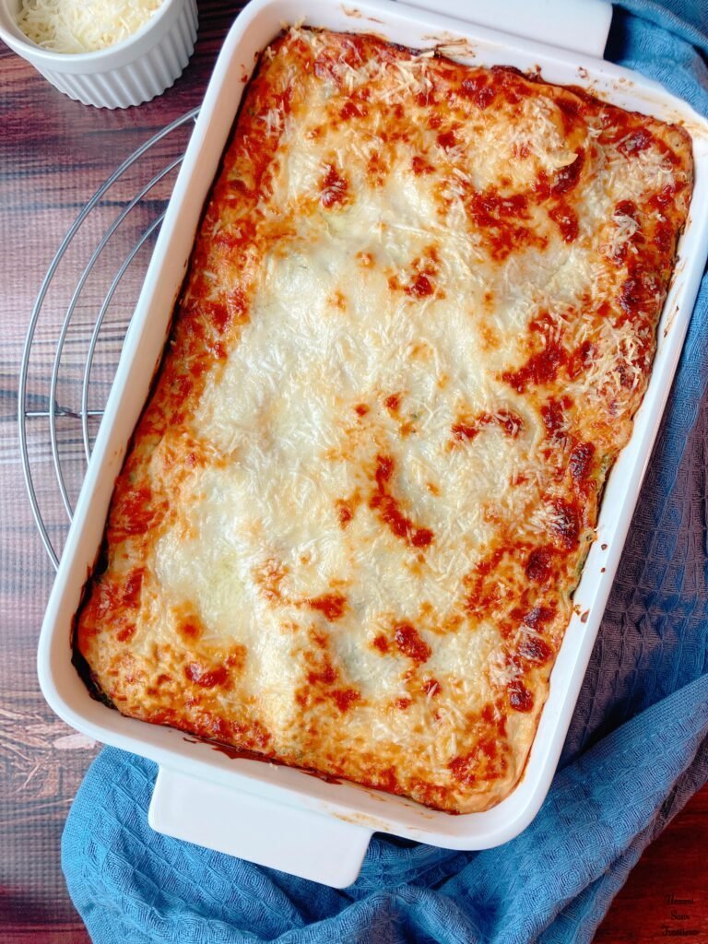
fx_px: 764
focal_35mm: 28
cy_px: 472
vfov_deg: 63.4
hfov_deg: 49.7
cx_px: 354
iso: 40
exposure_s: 1/100
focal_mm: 3.99
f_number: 1.8
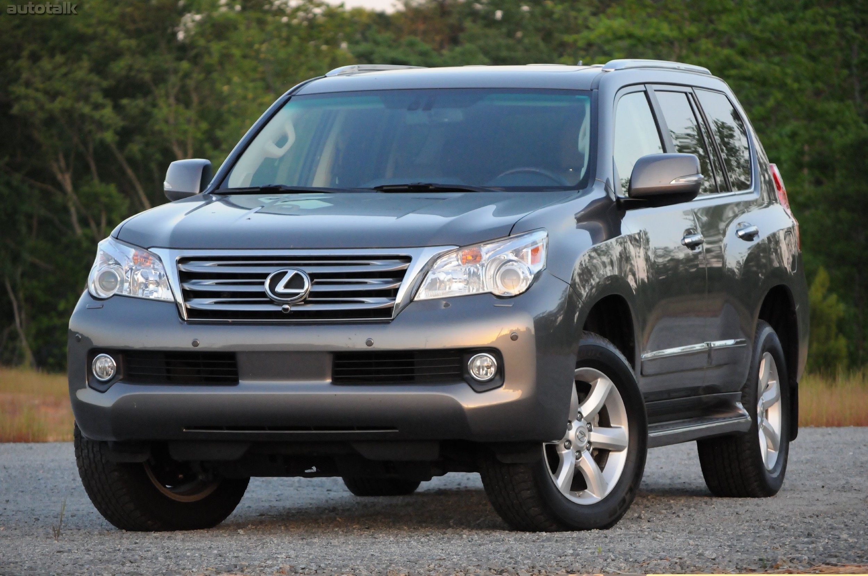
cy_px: 288
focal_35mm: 180
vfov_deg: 7.6
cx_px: 434
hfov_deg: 11.4
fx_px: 4335
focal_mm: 120
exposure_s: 1/320
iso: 2000
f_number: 6.3
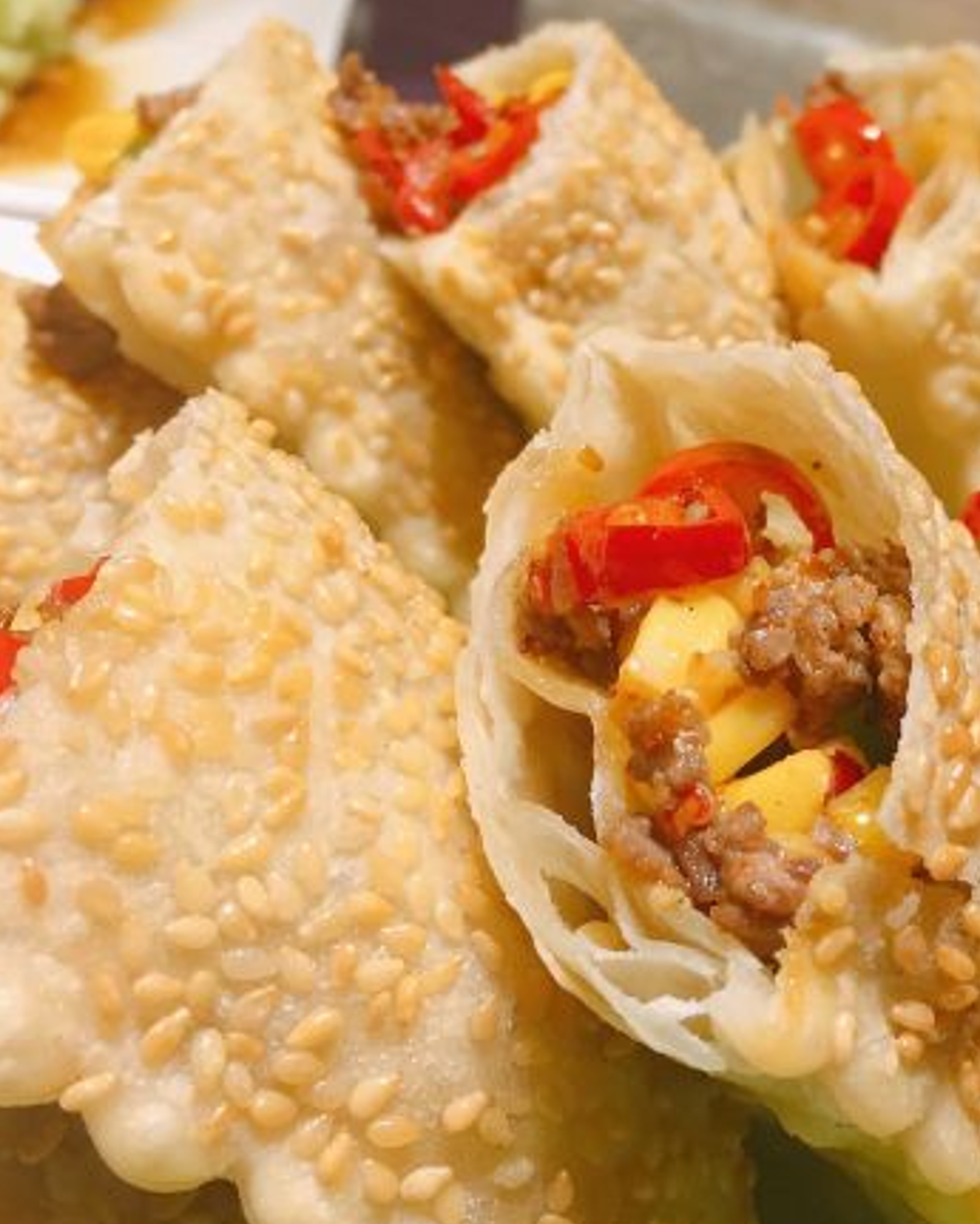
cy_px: 513
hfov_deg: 31.8
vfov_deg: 40.2
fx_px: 1667
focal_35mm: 46
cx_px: 807
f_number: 2.2
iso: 80
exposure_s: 1/30
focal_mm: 4.15
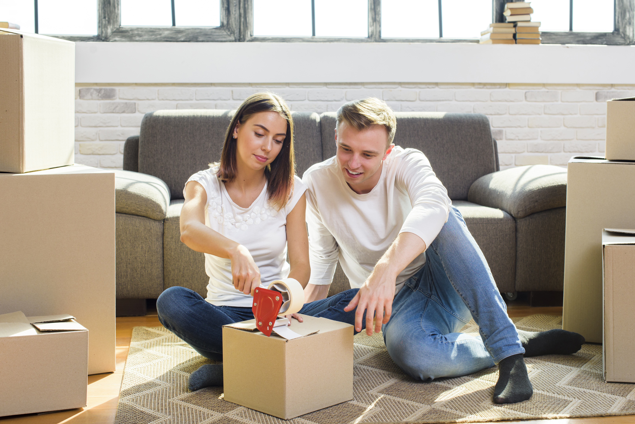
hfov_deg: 37.5
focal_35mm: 53
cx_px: 316
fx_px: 935
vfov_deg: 25.5
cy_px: 223
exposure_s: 1/160
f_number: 5.6
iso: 160
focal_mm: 50
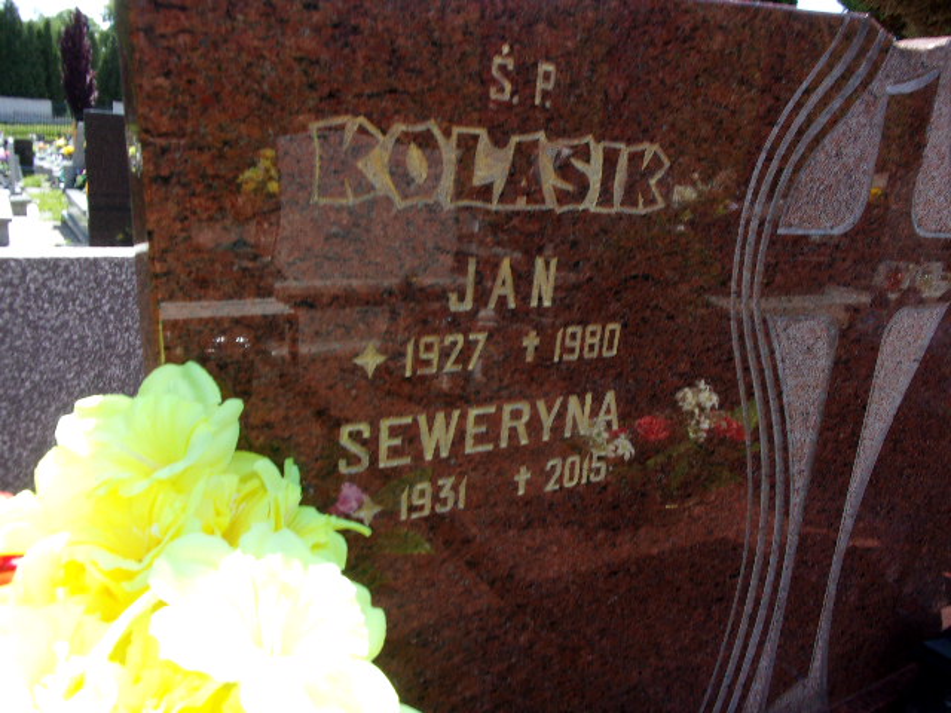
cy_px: 356
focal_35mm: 28
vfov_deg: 49.7
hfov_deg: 63.4
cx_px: 476
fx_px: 769
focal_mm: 5.1
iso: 80
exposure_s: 1/34
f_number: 10.8
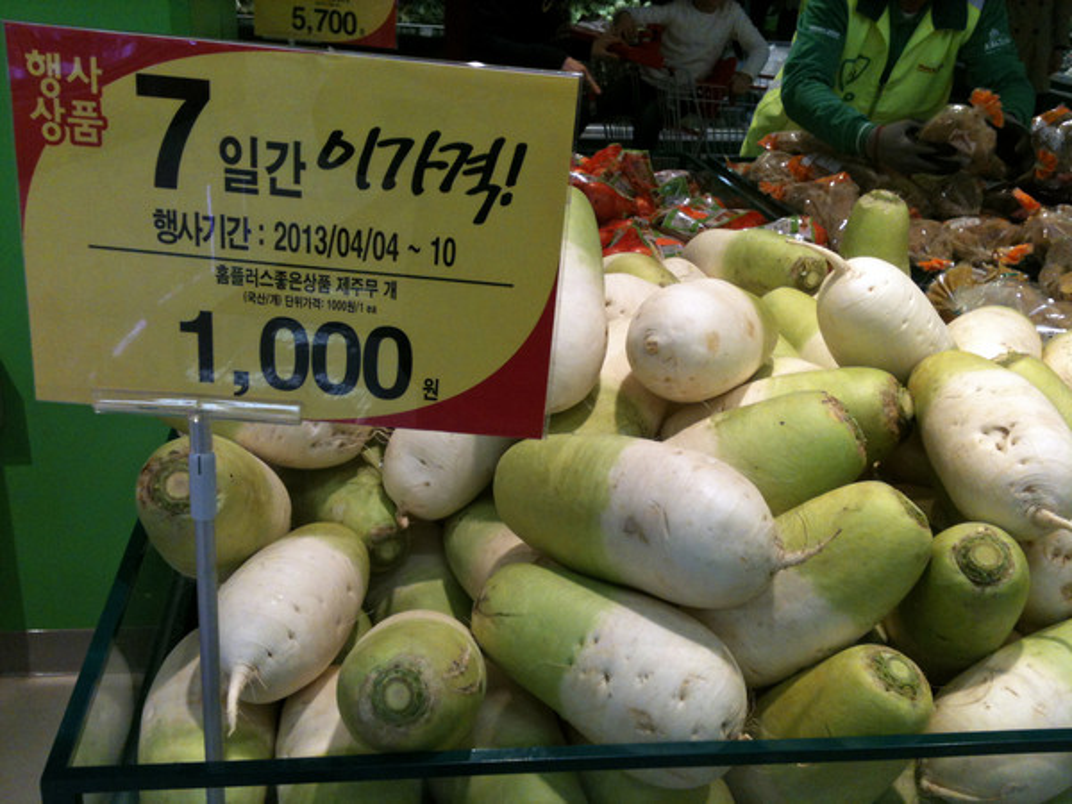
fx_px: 1084
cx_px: 536
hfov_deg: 52.6
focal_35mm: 35
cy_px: 402
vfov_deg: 40.7
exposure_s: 1/120
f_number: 2.8
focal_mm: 3.85
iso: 100
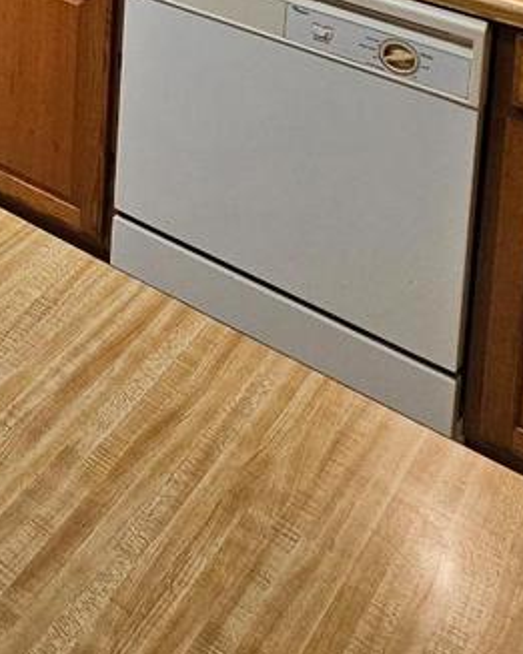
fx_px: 1083
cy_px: -401
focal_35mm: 56
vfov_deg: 23.9
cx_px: -417
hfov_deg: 19.9
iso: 160
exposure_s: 1/60
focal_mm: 2.2
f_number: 2.2
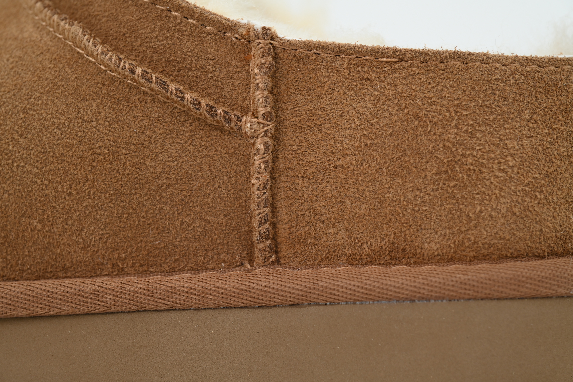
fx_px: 1623
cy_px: 191
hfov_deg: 20.0
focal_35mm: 102
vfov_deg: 13.4
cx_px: 286
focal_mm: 102
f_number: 10
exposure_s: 1/100
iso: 400
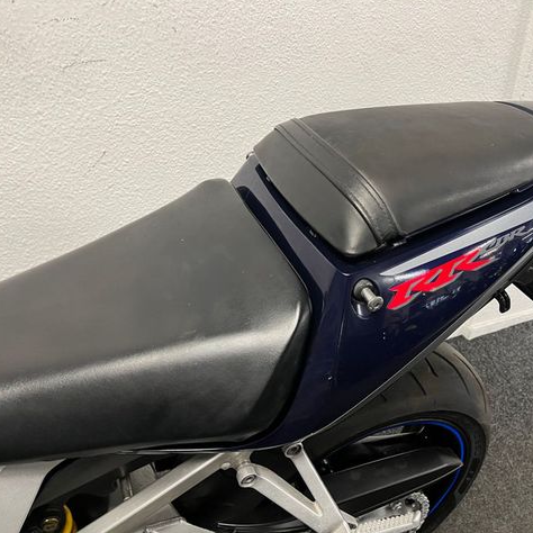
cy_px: 264
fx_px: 540
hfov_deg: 52.0
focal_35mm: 31
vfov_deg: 52.5
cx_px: 331
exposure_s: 1/50
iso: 125
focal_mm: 5.1
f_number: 1.6
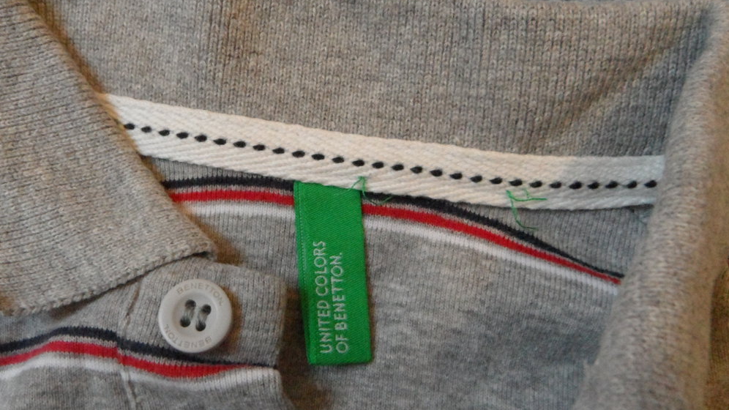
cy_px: 234
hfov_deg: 56.5
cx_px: 324
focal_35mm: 35
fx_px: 676
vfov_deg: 33.7
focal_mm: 4.1
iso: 400
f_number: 2.9
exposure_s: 1/20
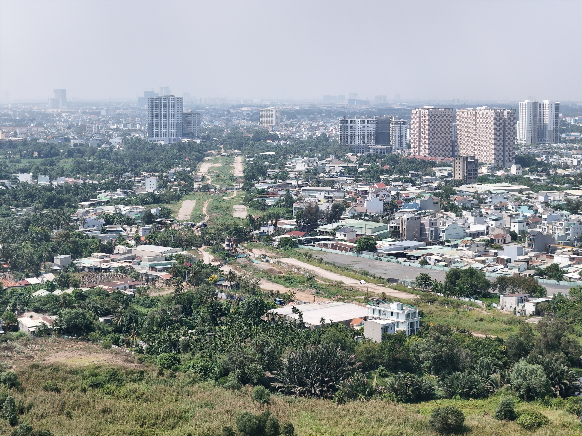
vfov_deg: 20.7
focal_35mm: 71
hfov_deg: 27.4
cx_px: 294
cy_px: 219
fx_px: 1194
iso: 100
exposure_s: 1/500
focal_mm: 19.35
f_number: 2.8
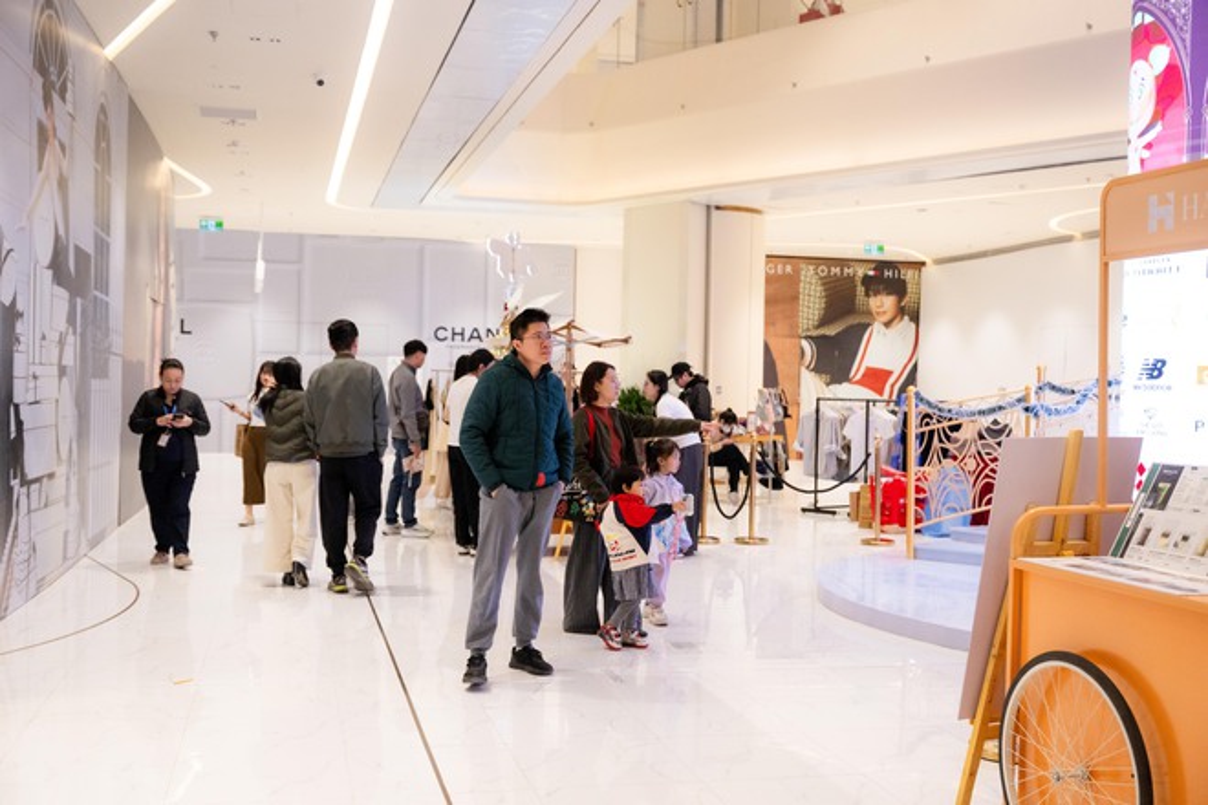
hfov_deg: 48.5
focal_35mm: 40
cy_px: 402
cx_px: 604
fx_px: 1342
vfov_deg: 33.4
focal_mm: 40
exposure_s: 1/400
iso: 2500
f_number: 3.5
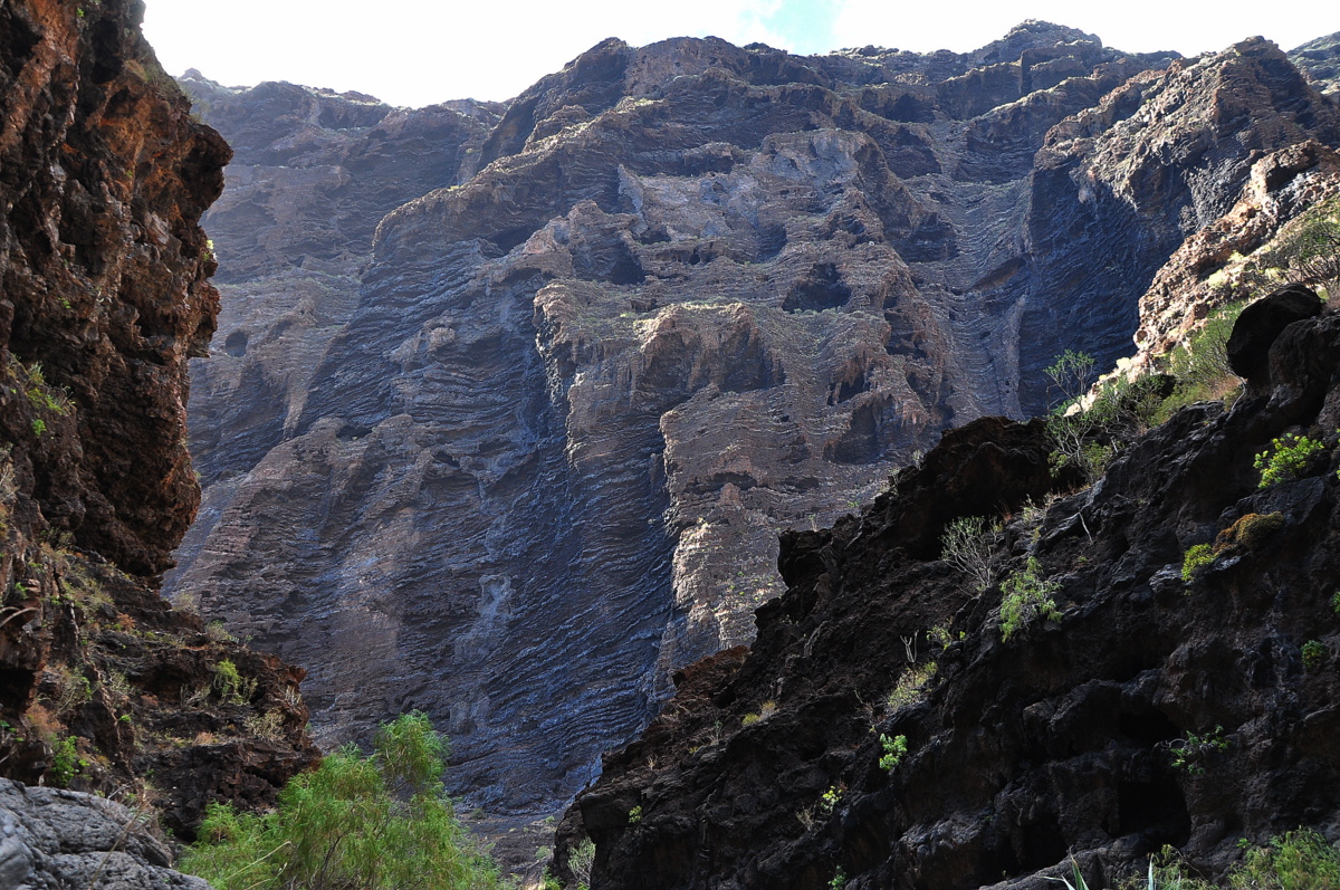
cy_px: 445
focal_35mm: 27
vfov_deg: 47.8
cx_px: 670
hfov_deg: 67.4
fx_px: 1004
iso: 400
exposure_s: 1/200
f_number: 7.1
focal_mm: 18
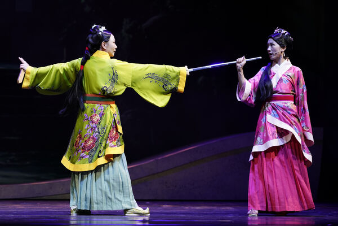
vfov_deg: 9.0
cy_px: 113
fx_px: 1427
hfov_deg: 13.5
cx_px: 169
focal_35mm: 152
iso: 1250
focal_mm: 152
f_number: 4
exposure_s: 1/125
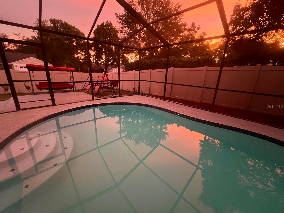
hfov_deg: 106.2
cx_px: 142
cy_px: 106
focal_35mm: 13
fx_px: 107
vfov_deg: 89.9
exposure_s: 1/60
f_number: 1.8
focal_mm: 1.57
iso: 1000
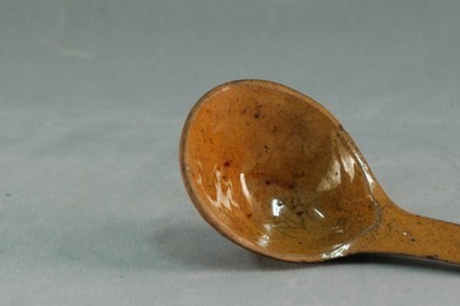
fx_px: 2131
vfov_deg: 8.2
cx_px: 318
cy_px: 195
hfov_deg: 12.3
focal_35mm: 167
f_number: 7.1
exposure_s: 1/20
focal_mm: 70
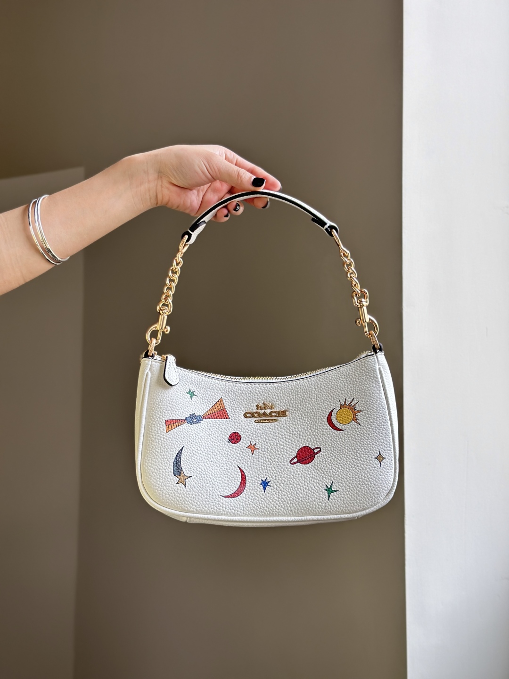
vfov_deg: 39.7
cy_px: 340
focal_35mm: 48
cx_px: 254
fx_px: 941
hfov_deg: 30.3
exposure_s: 1/290
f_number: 1.78
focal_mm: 6.86
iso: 80
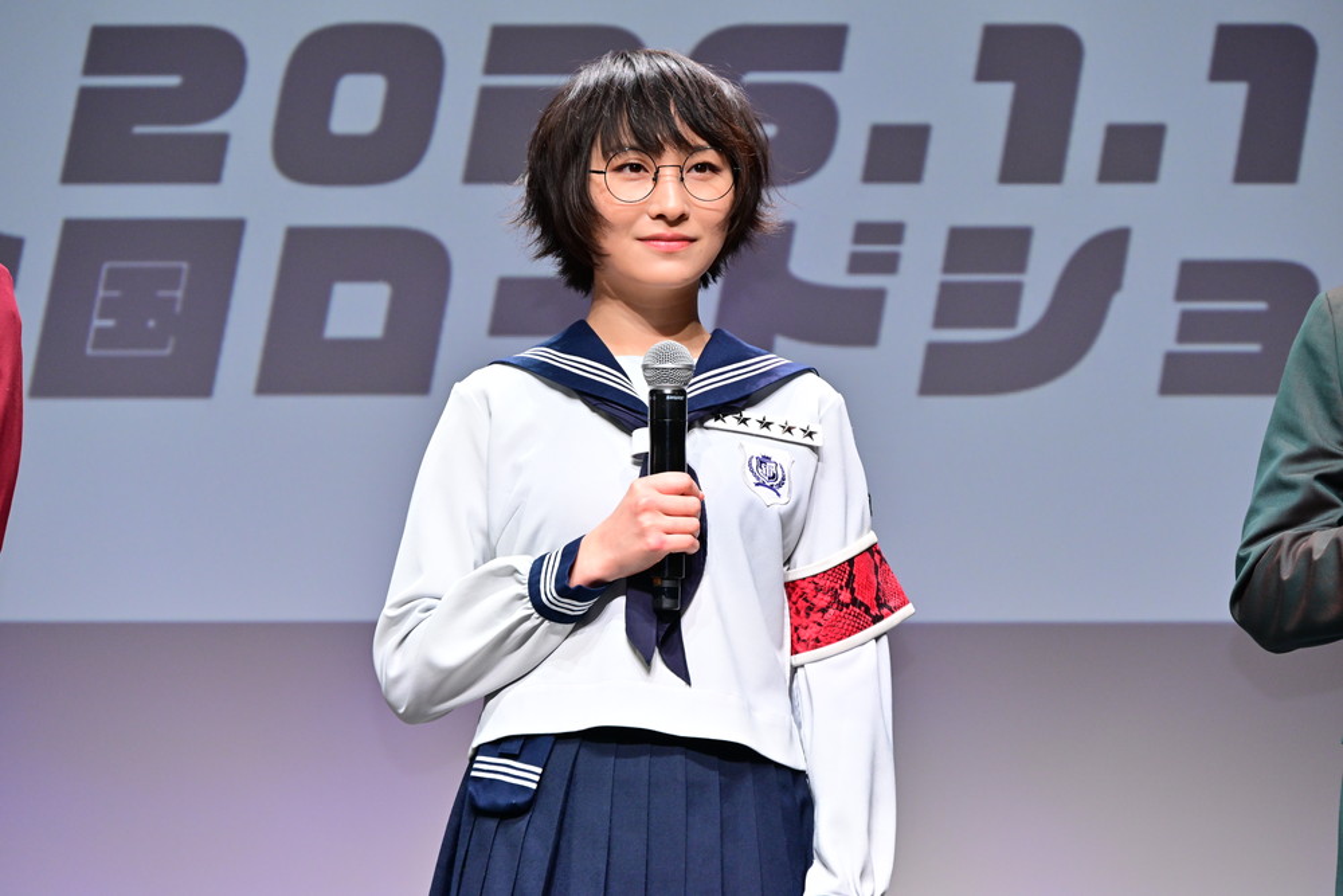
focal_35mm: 145
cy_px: 448
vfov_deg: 9.5
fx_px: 5410
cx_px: 672
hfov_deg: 14.2
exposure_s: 1/200
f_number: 6.3
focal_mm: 145
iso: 1600
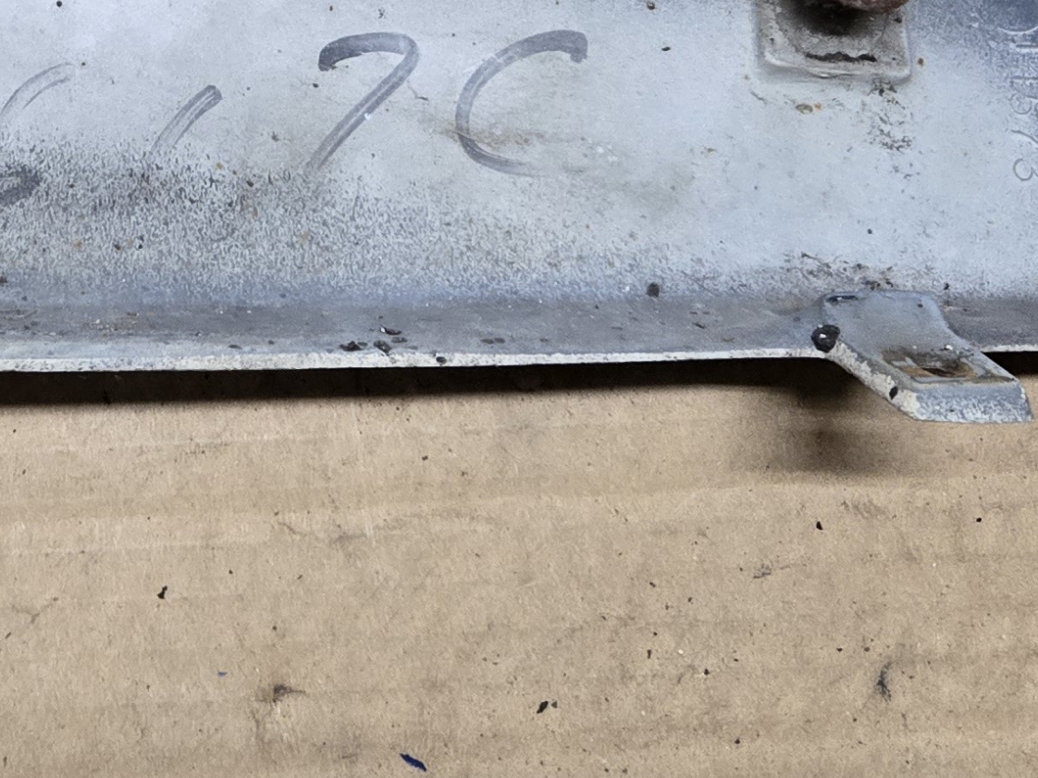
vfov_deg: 17.2
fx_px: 2458
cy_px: -136
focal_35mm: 82
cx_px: -38
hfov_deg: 22.8
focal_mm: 5.4
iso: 400
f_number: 1.8
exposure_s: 1/120
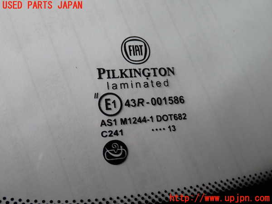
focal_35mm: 38
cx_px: 136
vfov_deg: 37.7
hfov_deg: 49.0
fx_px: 299
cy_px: 102
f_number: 2.7
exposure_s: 1/125
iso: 160
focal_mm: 6.83
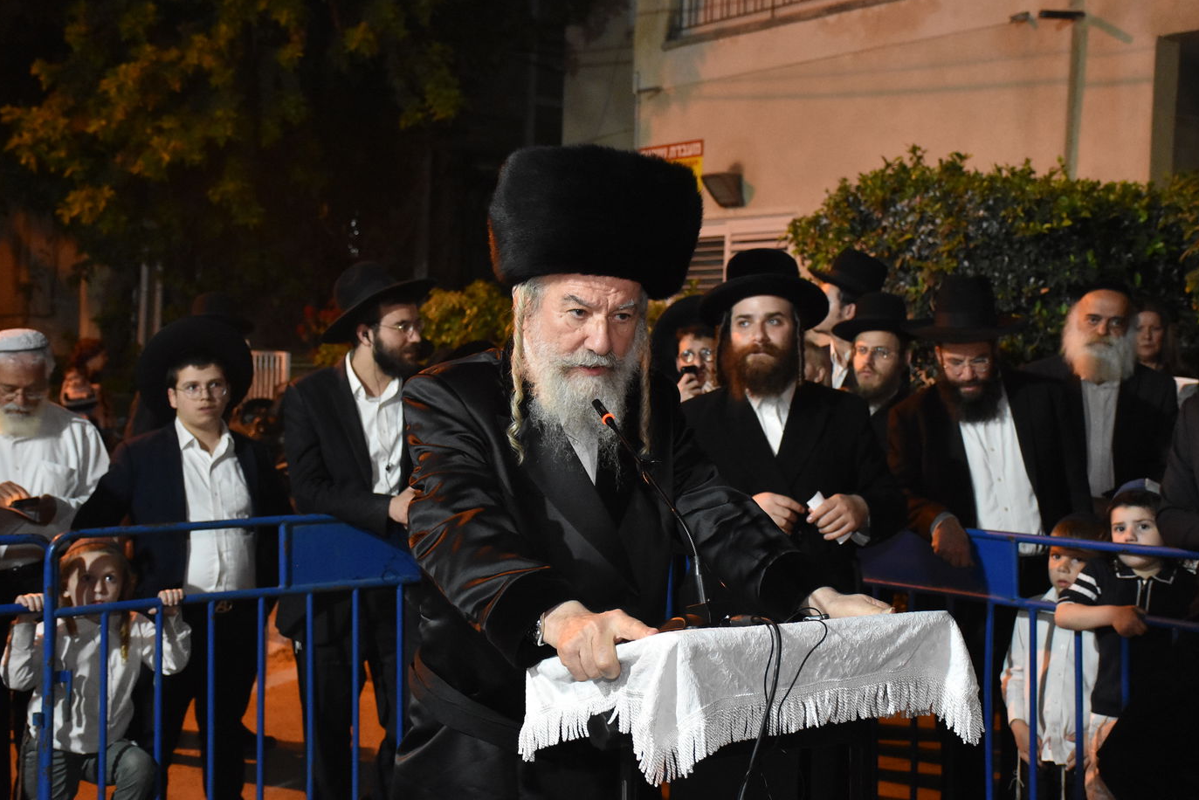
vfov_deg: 25.3
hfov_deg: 37.2
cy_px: 397
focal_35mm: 54
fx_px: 1782
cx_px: 603
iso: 4000
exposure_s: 1/80
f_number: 5.6
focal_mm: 35
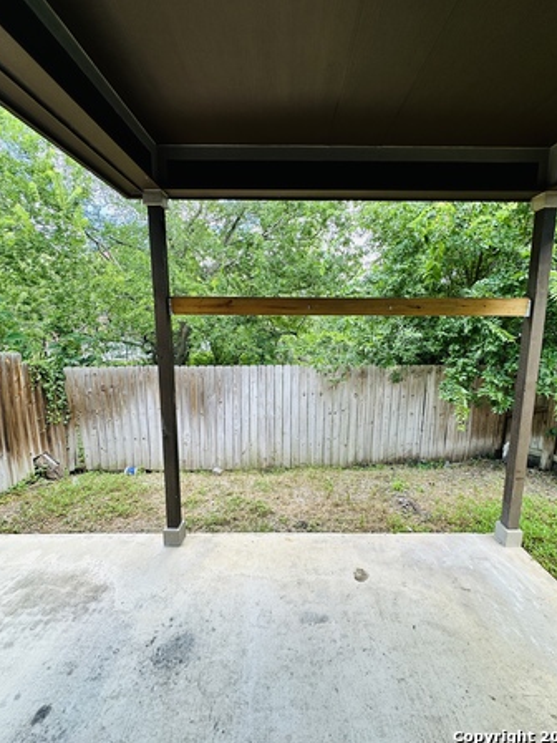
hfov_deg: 81.7
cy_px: 368
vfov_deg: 98.2
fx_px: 322
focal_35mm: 15
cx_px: 287
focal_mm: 2.22
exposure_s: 1/171
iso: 40
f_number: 2.2
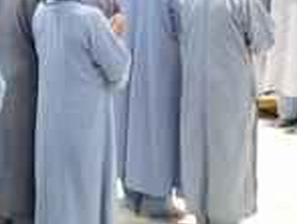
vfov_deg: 9.5
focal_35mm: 148
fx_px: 1273
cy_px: -210
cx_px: -234
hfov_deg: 12.2
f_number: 2.8
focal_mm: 35
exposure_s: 1/160
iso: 4000
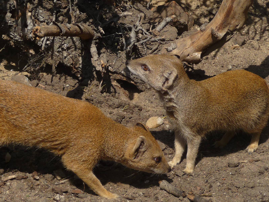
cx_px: 134
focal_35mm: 215
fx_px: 1671
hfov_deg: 9.2
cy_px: 101
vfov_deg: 6.9
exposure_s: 1/500
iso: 100
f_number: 4.7
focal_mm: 21.8
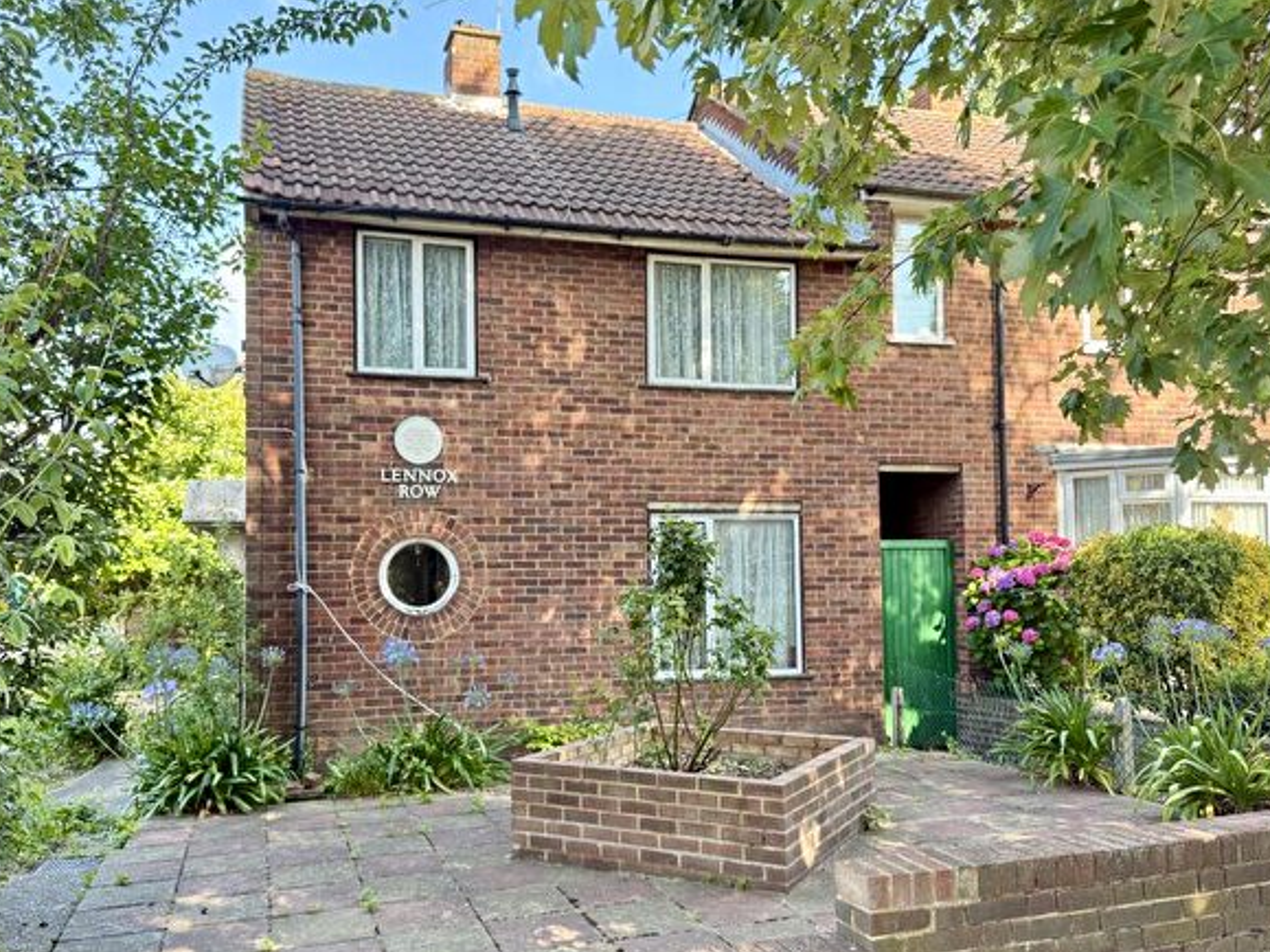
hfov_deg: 61.6
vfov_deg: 48.1
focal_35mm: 29
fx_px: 1064
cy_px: 530
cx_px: 592
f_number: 1.78
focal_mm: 6.76
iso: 100
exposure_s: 1/211
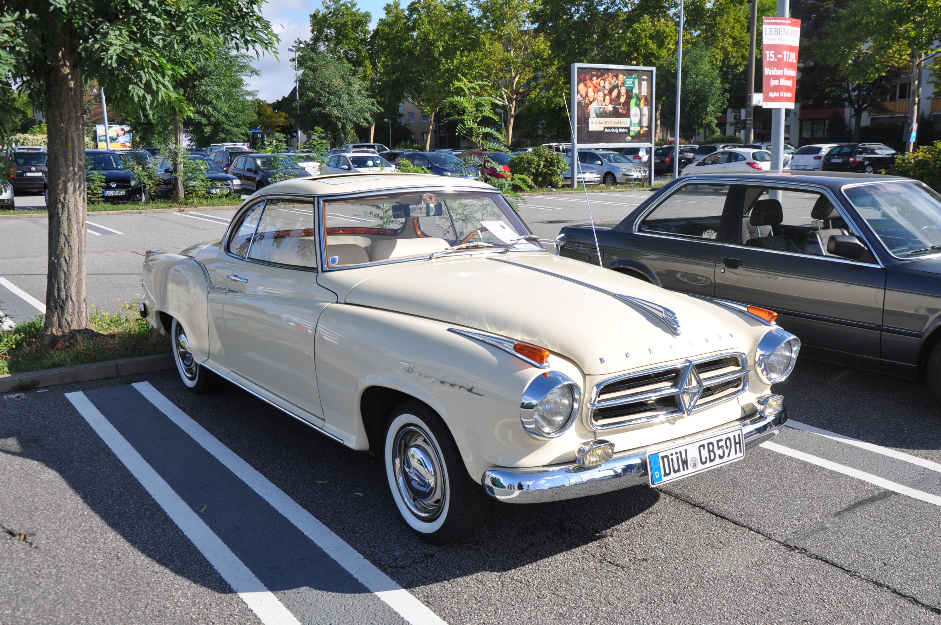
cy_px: 312
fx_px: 940
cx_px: 470
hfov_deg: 53.2
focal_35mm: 36
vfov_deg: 36.8
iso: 200
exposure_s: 1/320
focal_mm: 24
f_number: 8
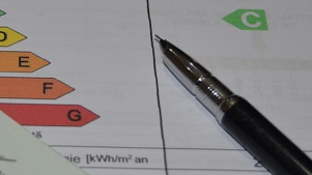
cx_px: 32
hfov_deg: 13.6
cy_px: 117
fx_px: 1298
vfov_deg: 7.7
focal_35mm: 157
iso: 800
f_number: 5.6
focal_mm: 50
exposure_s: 1/60
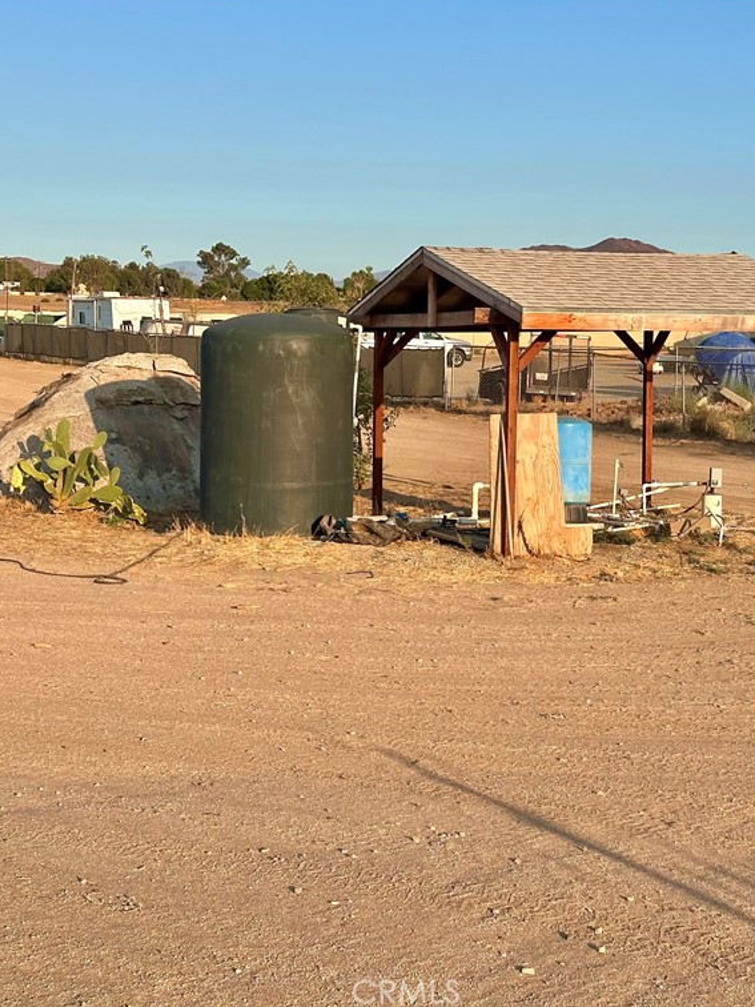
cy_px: 500
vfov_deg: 29.8
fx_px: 1890
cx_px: 566
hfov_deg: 22.4
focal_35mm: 65
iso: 64
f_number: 1.78
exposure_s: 1/2114
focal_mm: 6.86
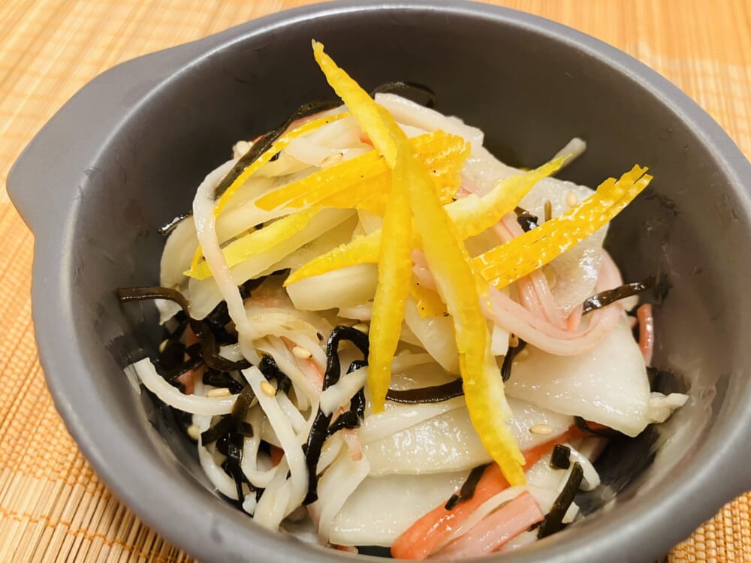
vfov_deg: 49.7
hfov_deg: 63.4
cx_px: 376
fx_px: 607
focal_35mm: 28
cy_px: 282
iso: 200
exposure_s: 1/50
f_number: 1.8
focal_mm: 3.99
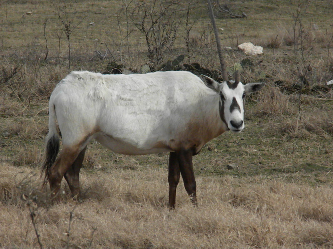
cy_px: 124
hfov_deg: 7.6
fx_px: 2501
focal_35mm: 260
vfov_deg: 5.7
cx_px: 166
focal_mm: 46.2
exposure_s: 1/367
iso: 640
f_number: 14
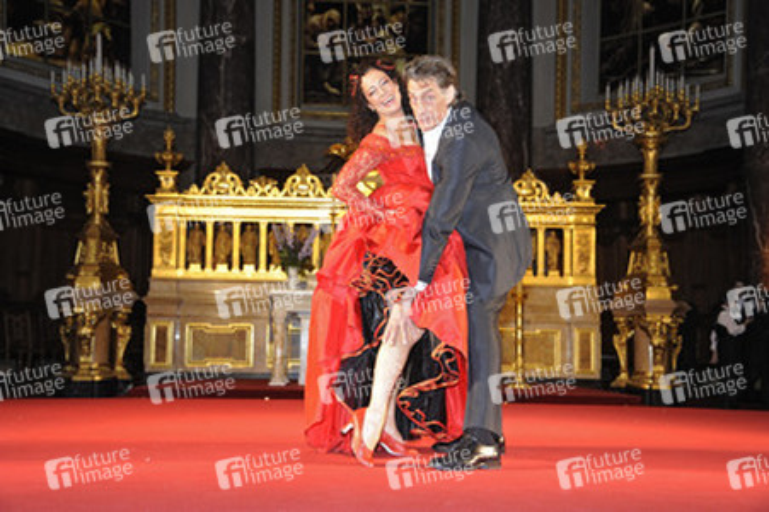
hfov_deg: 36.3
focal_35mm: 55
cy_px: 256
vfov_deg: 24.6
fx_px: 1174
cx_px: 384
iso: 1000
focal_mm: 55
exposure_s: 1/160
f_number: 5.6
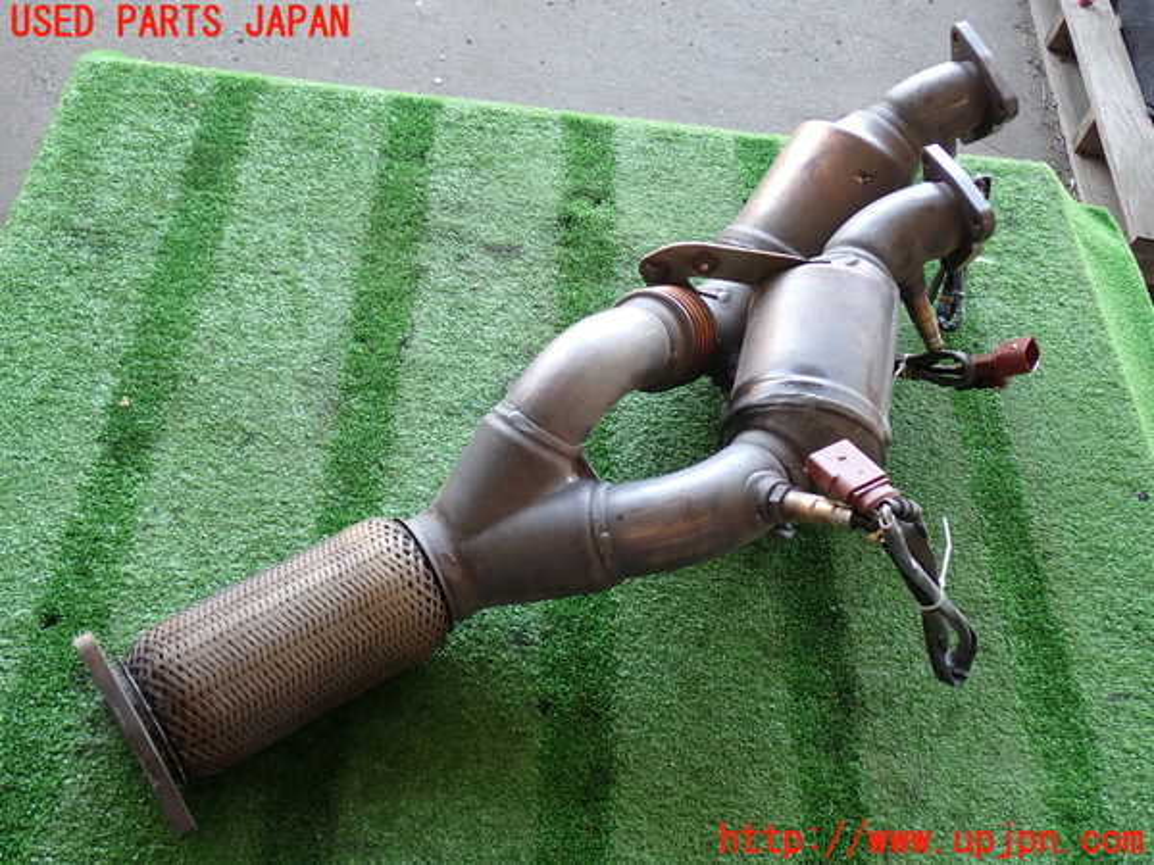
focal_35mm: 32
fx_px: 1067
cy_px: 432
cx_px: 577
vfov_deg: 44.2
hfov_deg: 56.8
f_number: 2.4
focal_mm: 5.79
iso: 200
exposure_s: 1/60
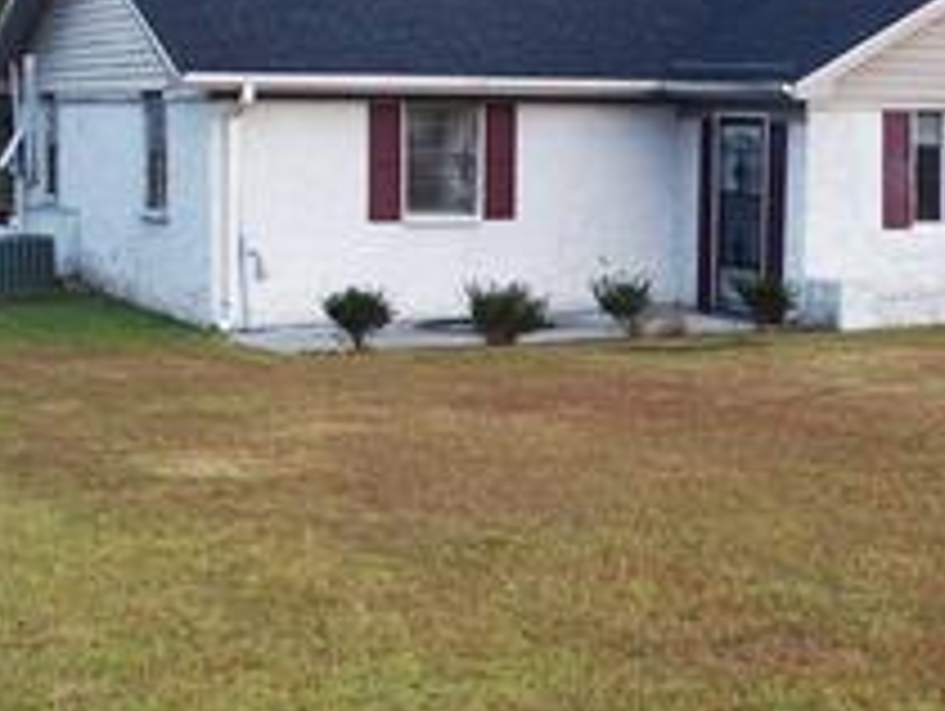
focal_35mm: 84
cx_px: 688
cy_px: 230
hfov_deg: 23.1
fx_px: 2296
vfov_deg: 17.6
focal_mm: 8.5
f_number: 3
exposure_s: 1/100
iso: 140
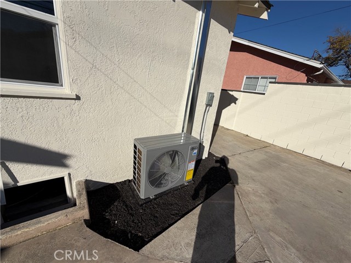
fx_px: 142
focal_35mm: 14
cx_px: 176
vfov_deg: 85.7
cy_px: 132
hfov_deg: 102.1
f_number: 2.2
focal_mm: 2.22
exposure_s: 1/2410
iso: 20
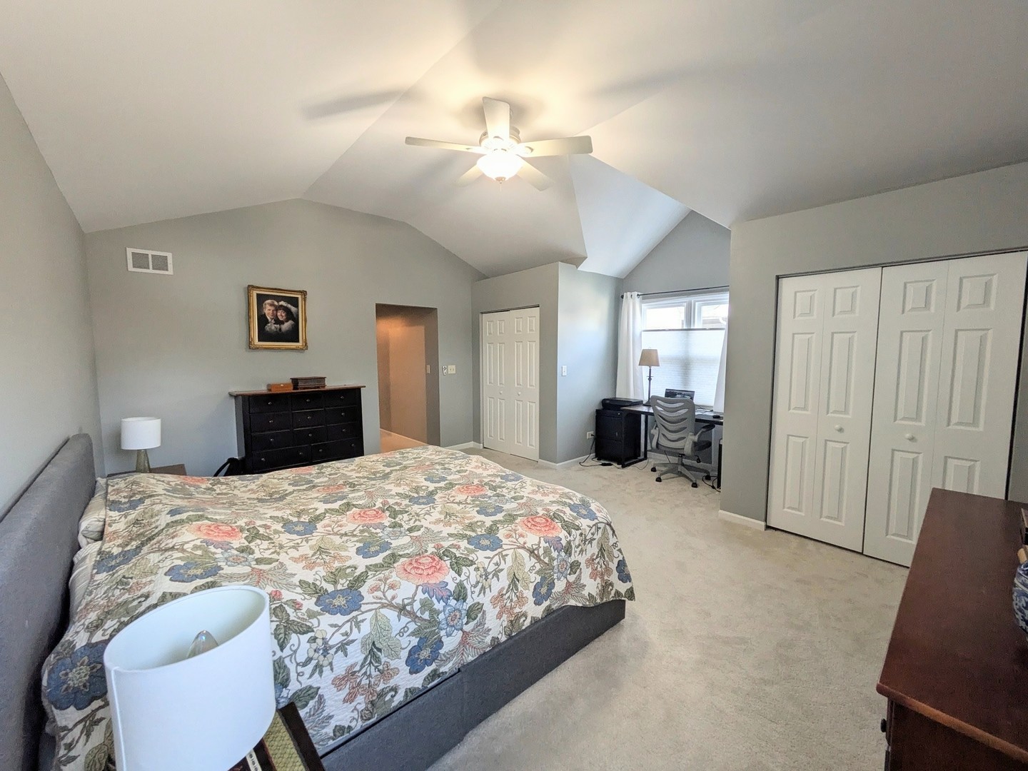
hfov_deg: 102.1
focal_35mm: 14
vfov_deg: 85.7
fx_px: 416
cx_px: 514
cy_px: 386
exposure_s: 1/30
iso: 57
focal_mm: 1.83
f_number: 2.2
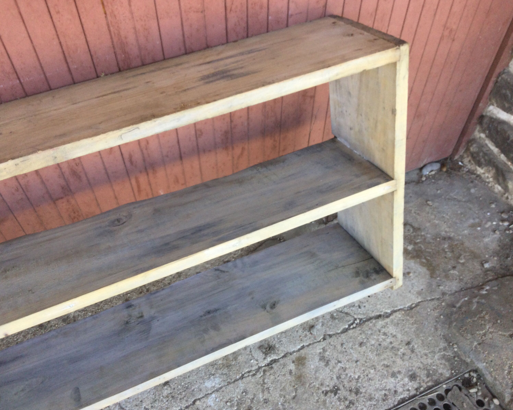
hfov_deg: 54.2
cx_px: 247
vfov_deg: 44.5
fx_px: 501
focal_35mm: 33
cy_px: 203
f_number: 2.4
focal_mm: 3.3
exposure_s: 1/50
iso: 32
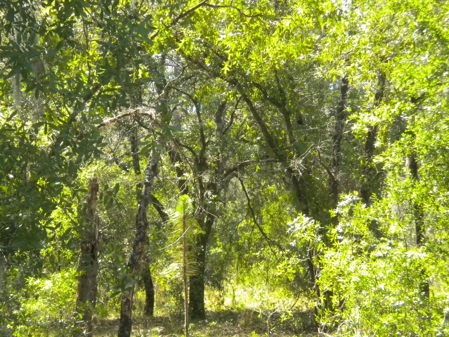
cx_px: 213
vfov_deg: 12.3
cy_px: 174
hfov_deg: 16.4
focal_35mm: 120
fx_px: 1557
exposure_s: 1/337
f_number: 5.7
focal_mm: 17.3
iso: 400
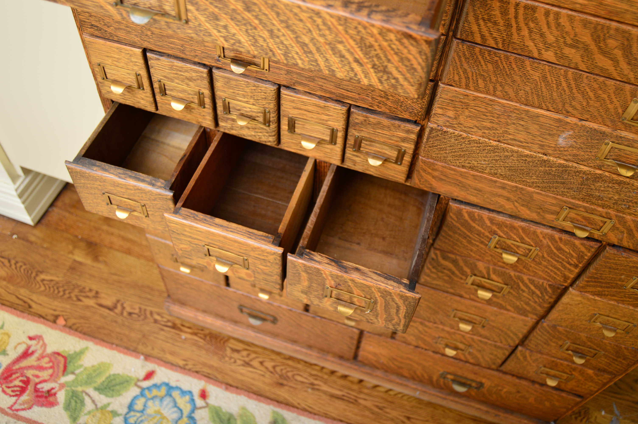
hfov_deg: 57.3
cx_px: 319
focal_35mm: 33
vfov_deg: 39.9
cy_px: 212
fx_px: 584
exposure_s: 1/200
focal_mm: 22
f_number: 3.5
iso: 200
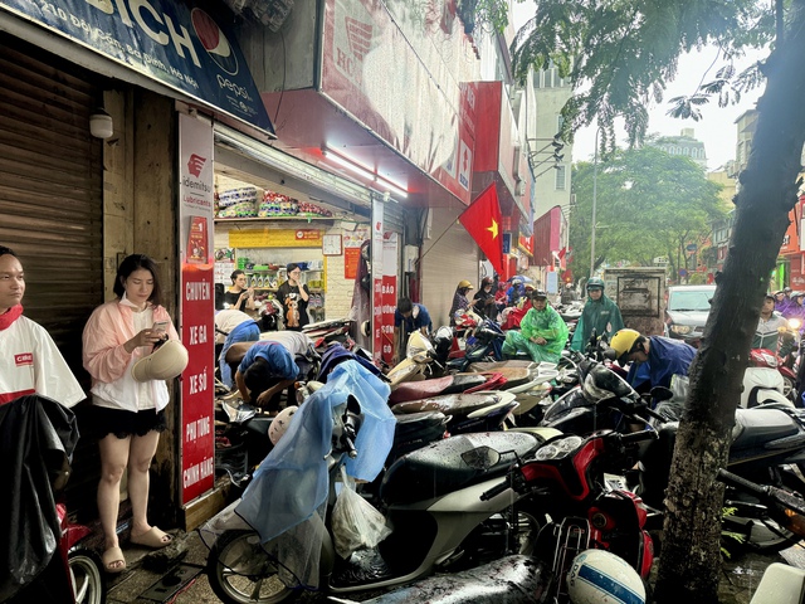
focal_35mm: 24
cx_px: 402
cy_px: 302
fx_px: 558
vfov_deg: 56.8
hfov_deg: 71.6
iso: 250
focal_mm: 6.76
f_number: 1.78
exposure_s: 1/60
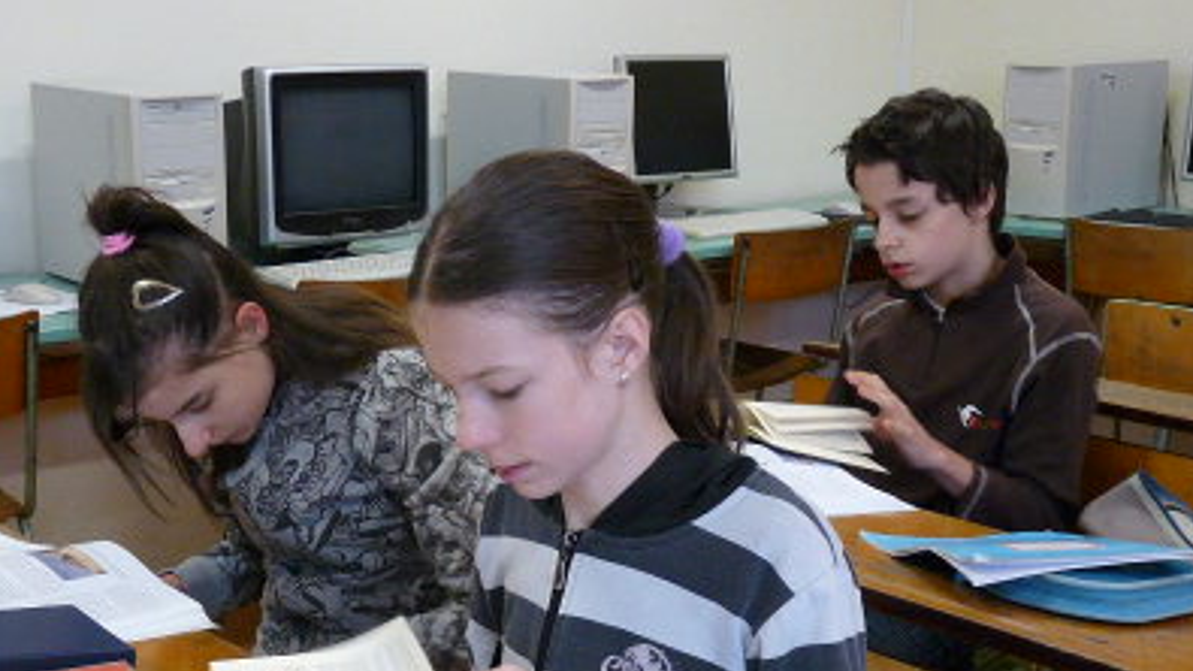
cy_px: 478
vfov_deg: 22.5
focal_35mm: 53
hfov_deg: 39.0
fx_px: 1676
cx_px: 480
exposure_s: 1/30
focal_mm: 4.8
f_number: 2.8
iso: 320
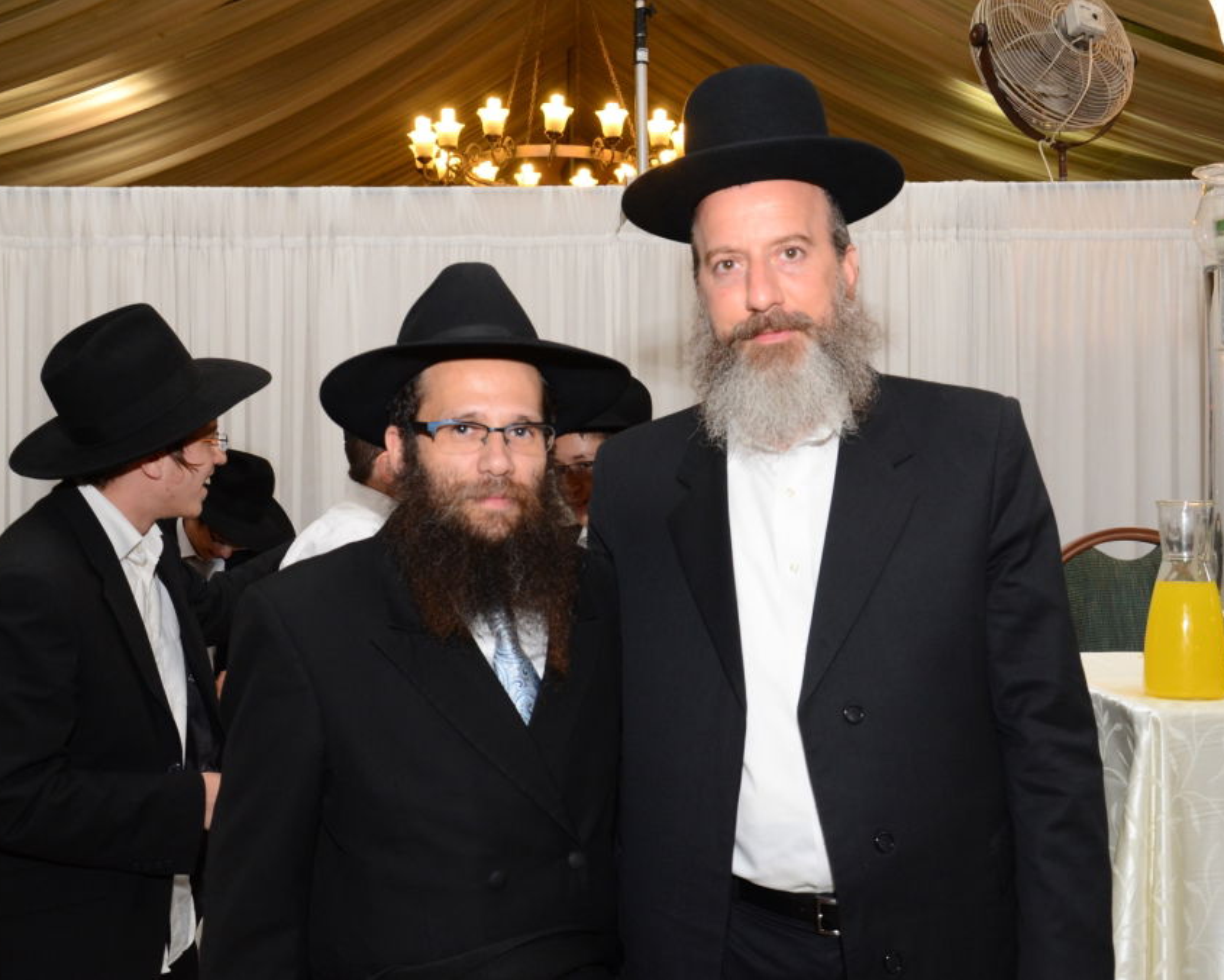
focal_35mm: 43
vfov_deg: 35.2
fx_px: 1542
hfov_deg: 43.3
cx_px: 627
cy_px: 490
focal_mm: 25
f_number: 5.6
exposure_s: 1/160
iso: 800
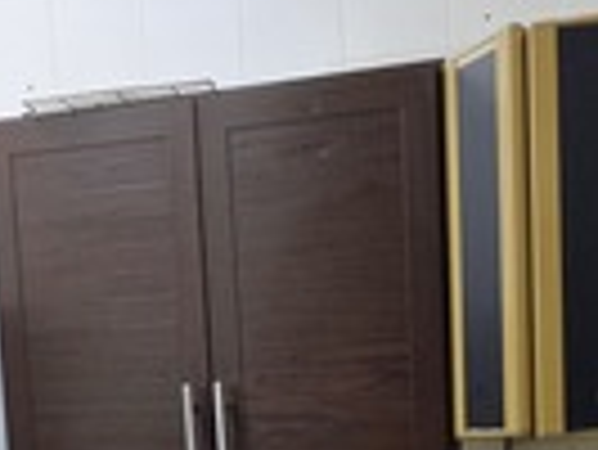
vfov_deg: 17.3
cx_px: 389
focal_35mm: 79
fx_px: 1366
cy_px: 628
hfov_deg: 24.6
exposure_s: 1/120
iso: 640
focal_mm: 6.3
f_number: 1.7
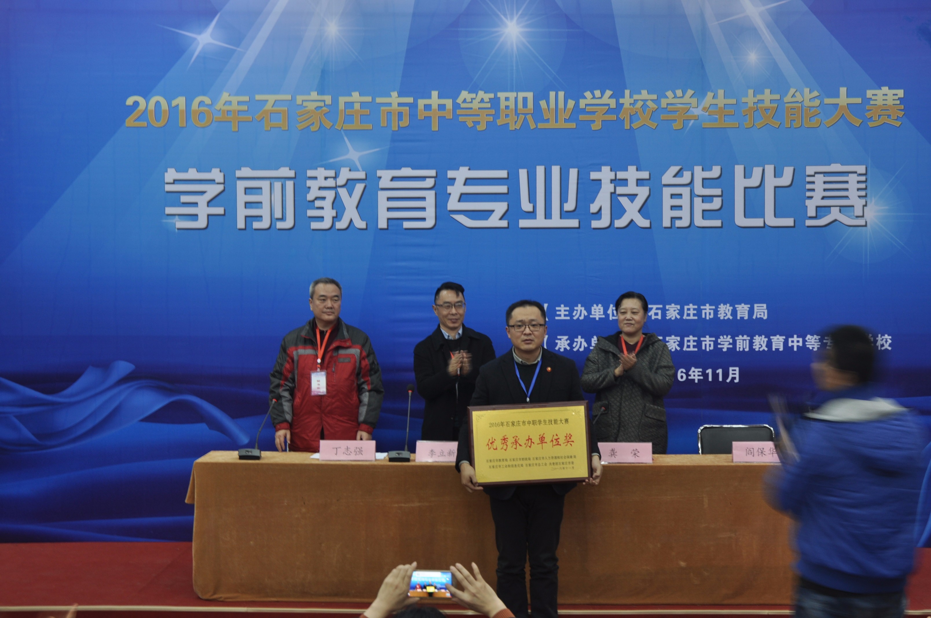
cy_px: 309
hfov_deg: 38.9
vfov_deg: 26.4
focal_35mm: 51
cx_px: 466
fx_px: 1317
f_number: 4
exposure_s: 1/10
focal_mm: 34
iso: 200
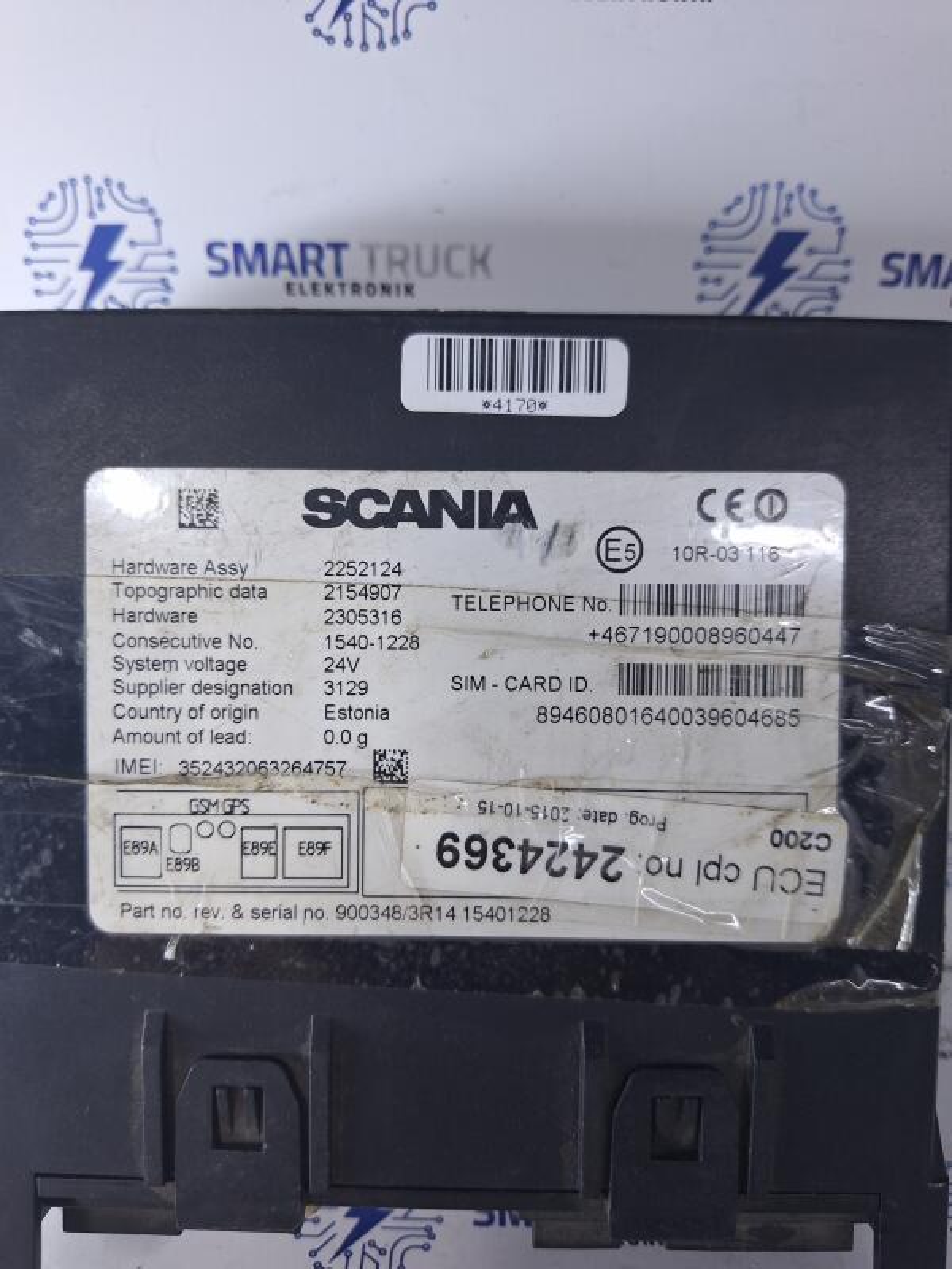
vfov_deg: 73.9
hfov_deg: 58.9
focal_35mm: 23
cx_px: 476
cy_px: 634
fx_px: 843
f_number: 1.8
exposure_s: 1/50
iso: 200
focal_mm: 5.54
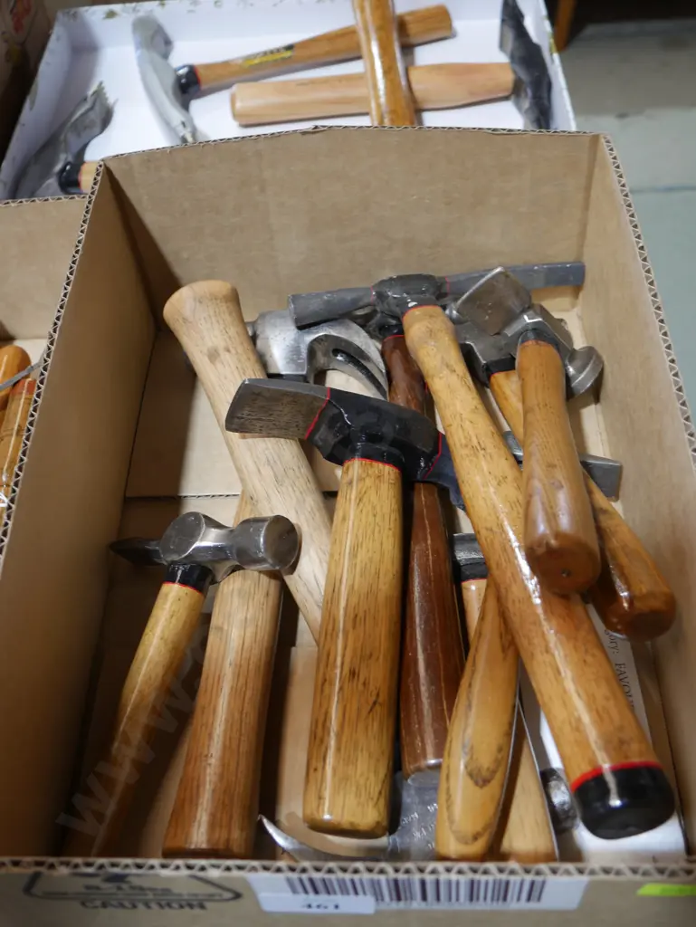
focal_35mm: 38
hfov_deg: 37.8
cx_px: 348
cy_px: 464
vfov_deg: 49.0
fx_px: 1018
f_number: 4.1
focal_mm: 19
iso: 400
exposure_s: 1/60
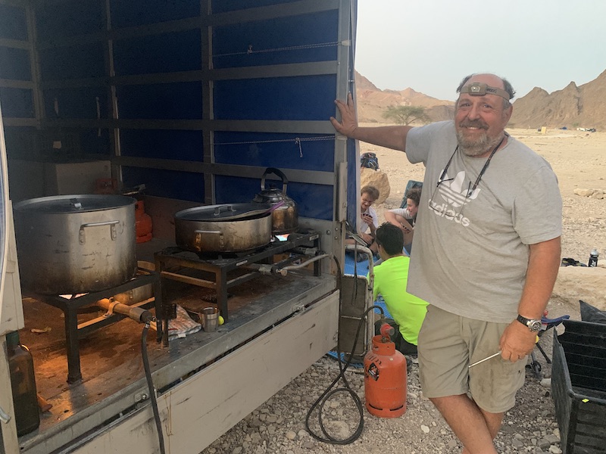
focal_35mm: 26
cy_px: 227
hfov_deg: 67.3
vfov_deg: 53.1
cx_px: 303
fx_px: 455
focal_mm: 4.25
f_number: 1.8
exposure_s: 1/34
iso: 400
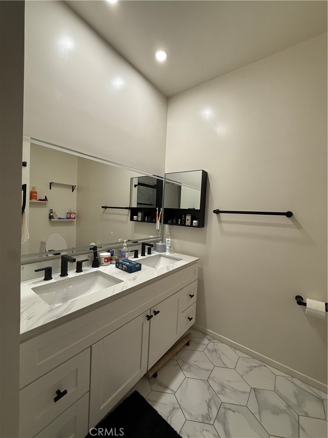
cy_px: 219
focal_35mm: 14
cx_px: 164
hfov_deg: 85.7
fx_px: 177
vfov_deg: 102.1
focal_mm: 2.22
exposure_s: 1/120
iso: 320
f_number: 2.2
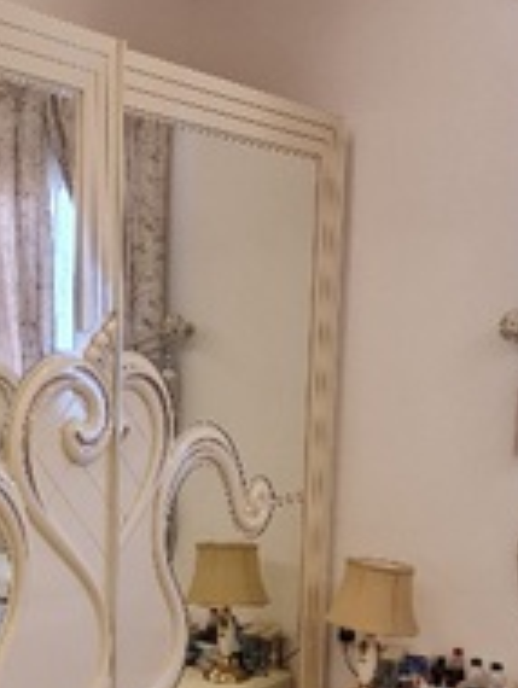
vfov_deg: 31.5
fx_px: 1194
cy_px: 520
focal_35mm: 60
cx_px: 27
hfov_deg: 23.6
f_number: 1.8
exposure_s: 1/40
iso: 250
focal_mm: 7
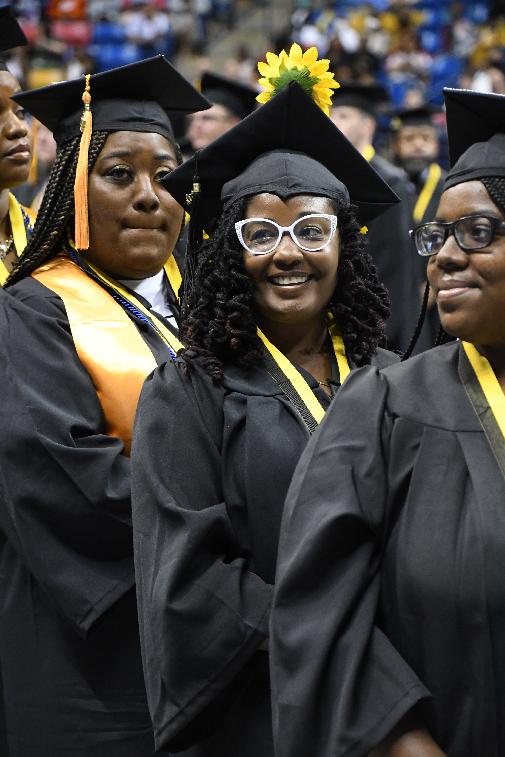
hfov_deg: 7.9
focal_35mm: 174
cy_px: 378
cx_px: 252
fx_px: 3661
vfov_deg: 11.8
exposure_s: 1/80
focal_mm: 116
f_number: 5.6
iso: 2500
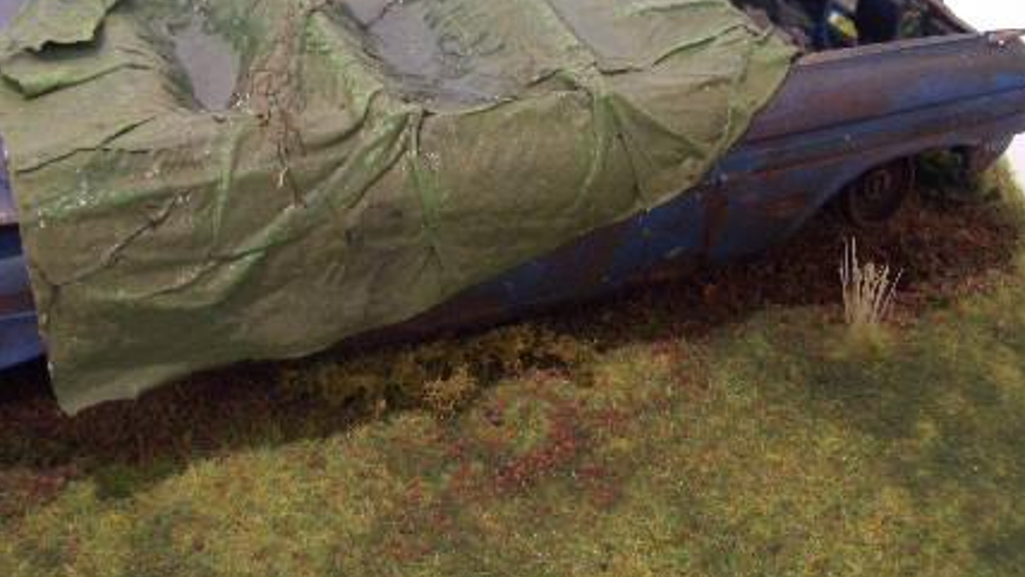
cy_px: 132
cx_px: 345
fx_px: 1550
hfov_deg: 36.2
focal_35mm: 57
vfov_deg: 20.9
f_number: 2.6
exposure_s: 1/10
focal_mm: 5.8
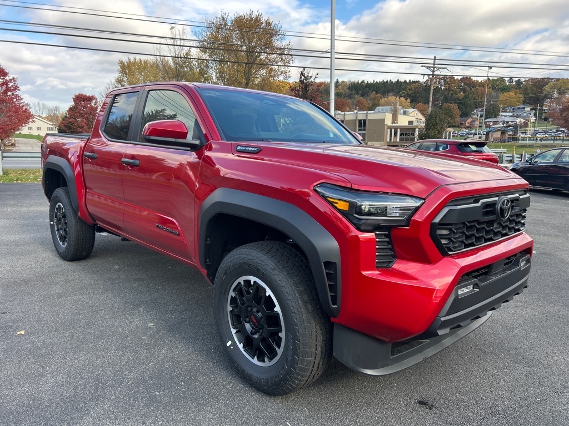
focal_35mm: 26
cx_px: 284
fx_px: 427
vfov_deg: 53.1
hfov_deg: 67.3
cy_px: 213
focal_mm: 5.7
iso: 50
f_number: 1.5
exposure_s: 1/614
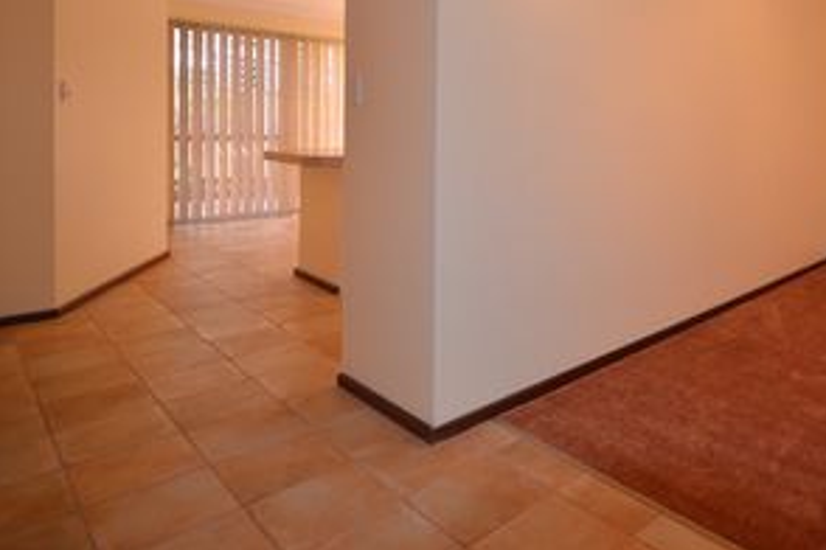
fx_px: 551
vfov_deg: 50.3
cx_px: 655
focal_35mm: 24
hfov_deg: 67.2
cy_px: 119
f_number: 4
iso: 800
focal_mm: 10
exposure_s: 1/60
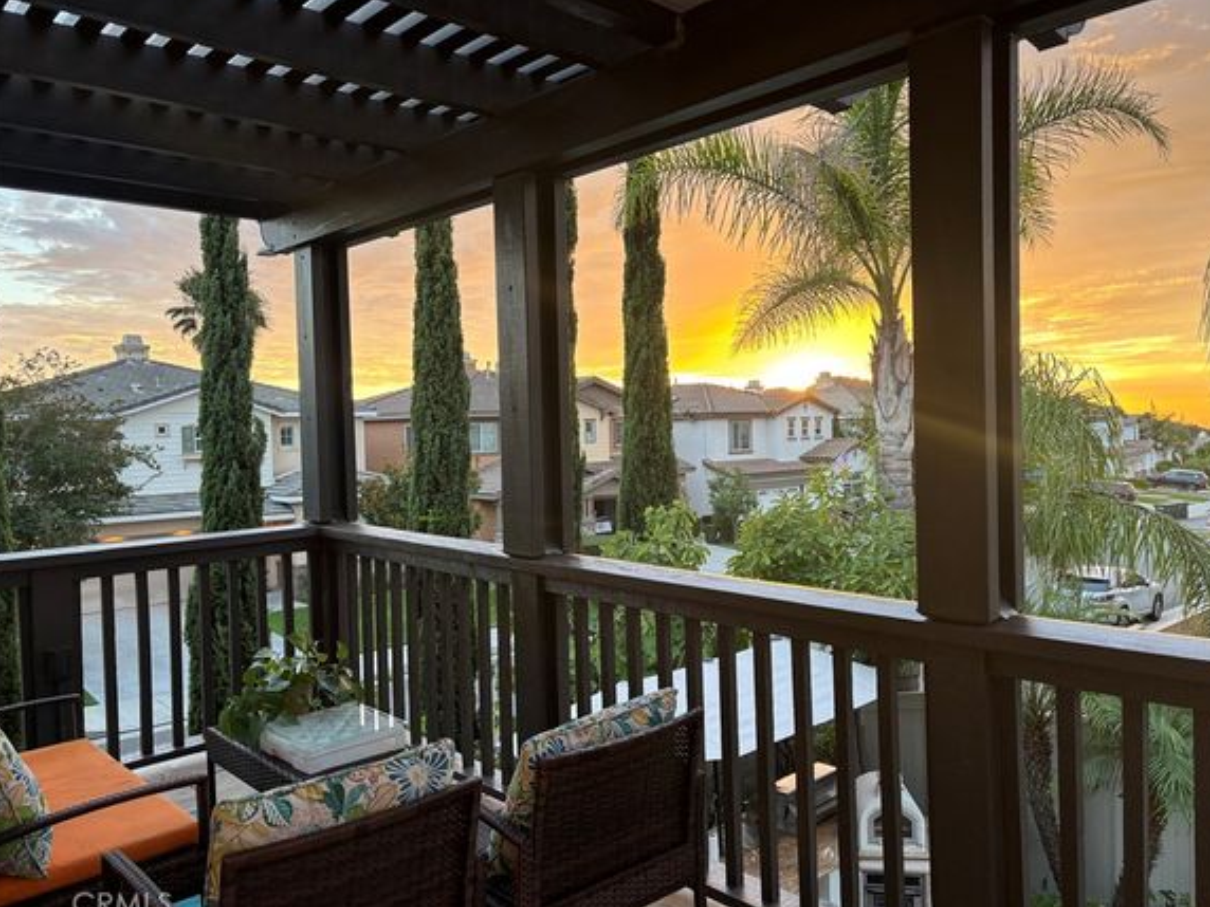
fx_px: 944
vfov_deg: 51.4
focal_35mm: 27
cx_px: 616
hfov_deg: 65.3
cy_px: 451
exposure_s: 1/121
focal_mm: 5.96
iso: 80
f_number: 1.6
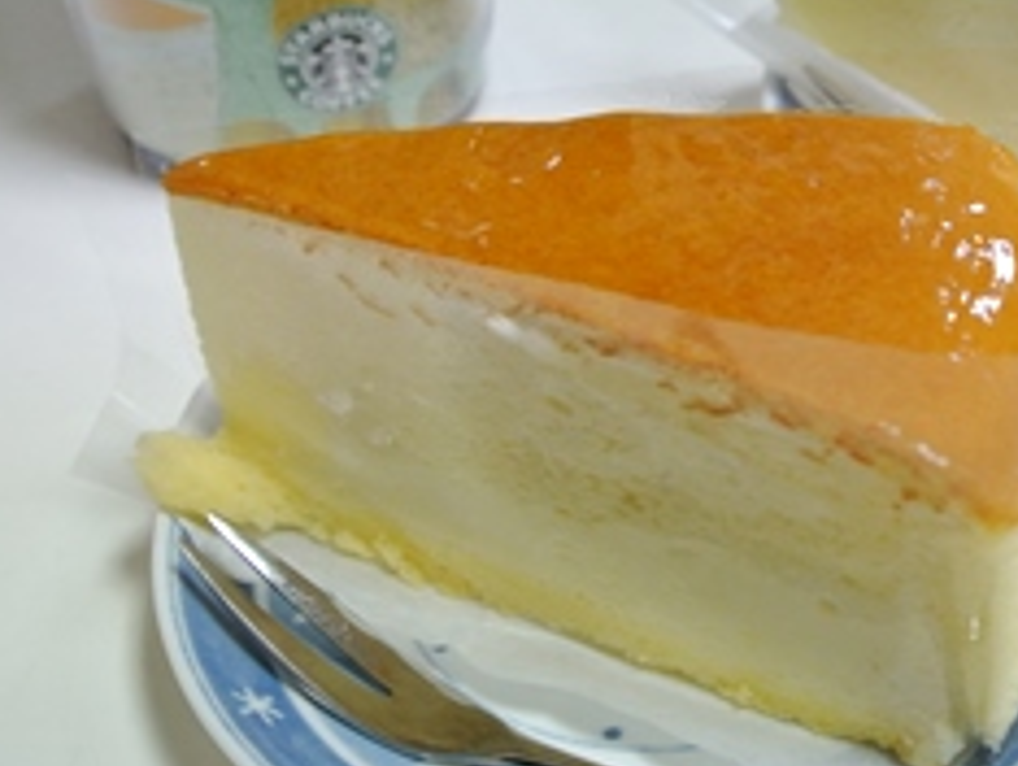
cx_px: 727
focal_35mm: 69
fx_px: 2031
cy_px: 283
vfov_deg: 21.3
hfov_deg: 27.8
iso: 720
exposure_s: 1/60
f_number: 4.2
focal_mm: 15.7
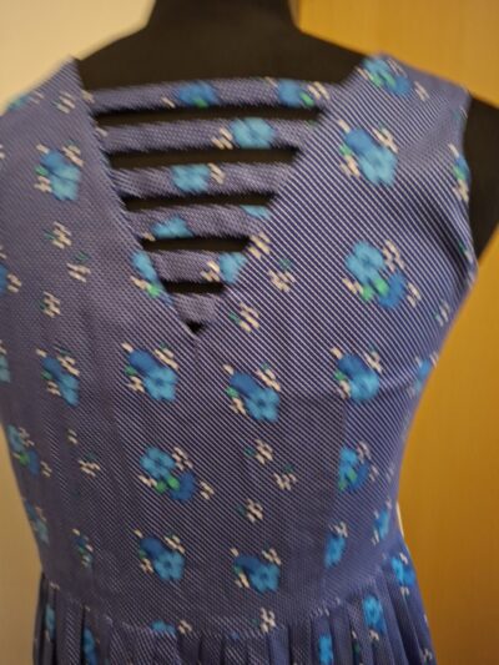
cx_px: 250
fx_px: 442
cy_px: 332
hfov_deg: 58.9
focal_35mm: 23
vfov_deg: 73.9
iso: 1000
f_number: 1.8
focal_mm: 5.54
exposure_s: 1/20
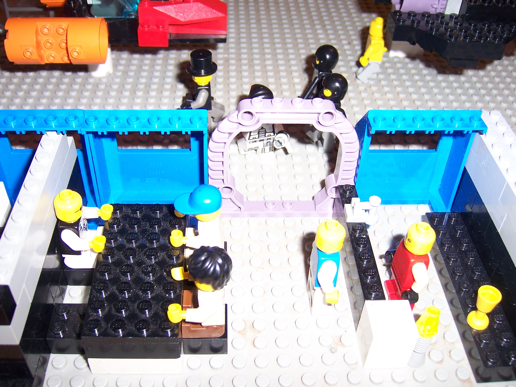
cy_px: 194
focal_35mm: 36
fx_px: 537
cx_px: 258
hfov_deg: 51.4
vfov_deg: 39.7
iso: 80
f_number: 2.8
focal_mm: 6.2
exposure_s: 1/60
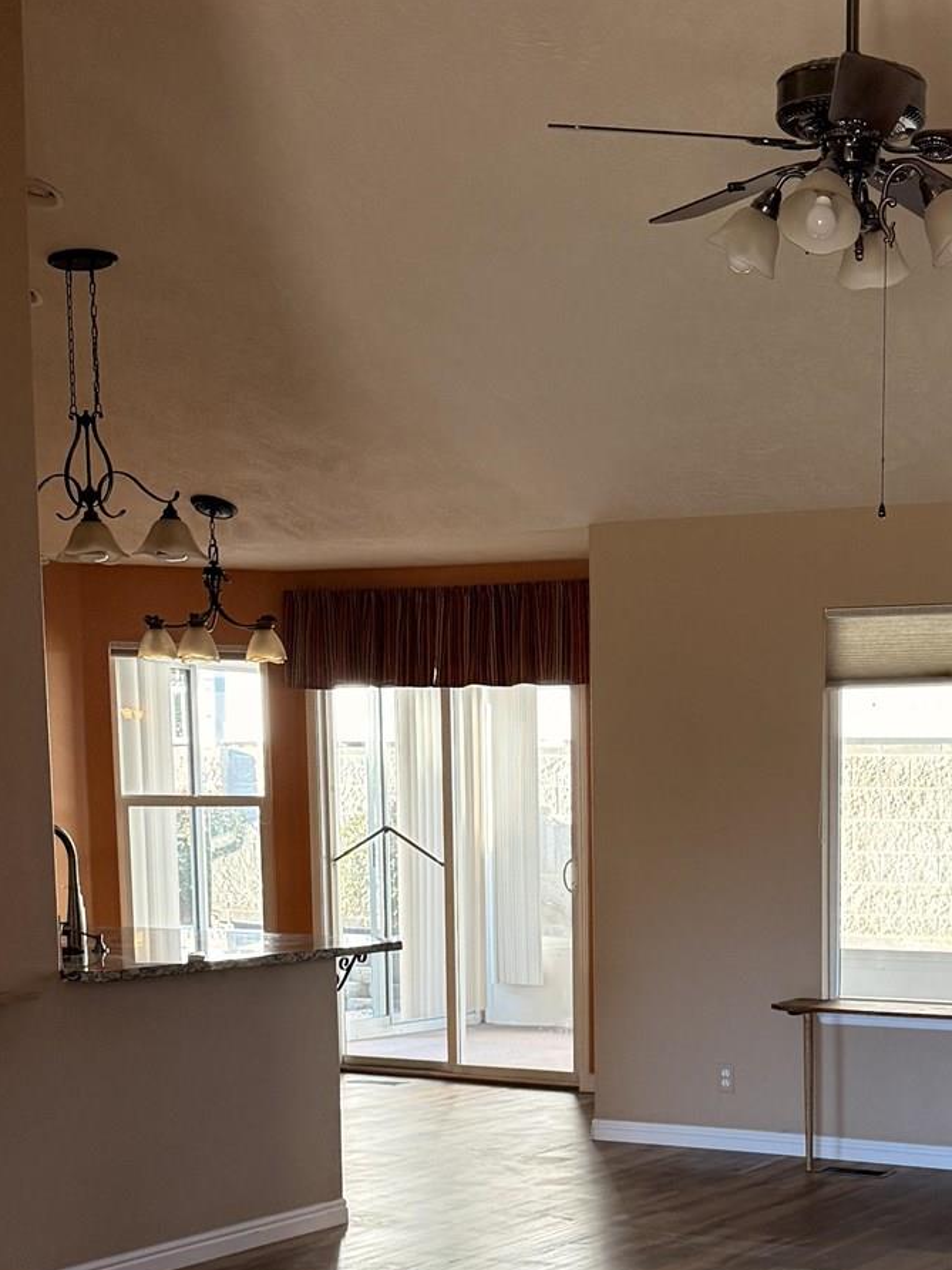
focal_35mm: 62
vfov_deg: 30.1
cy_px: 1086
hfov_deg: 23.3
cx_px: 771
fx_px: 2273
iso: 250
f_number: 1.78
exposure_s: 1/120
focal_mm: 6.76
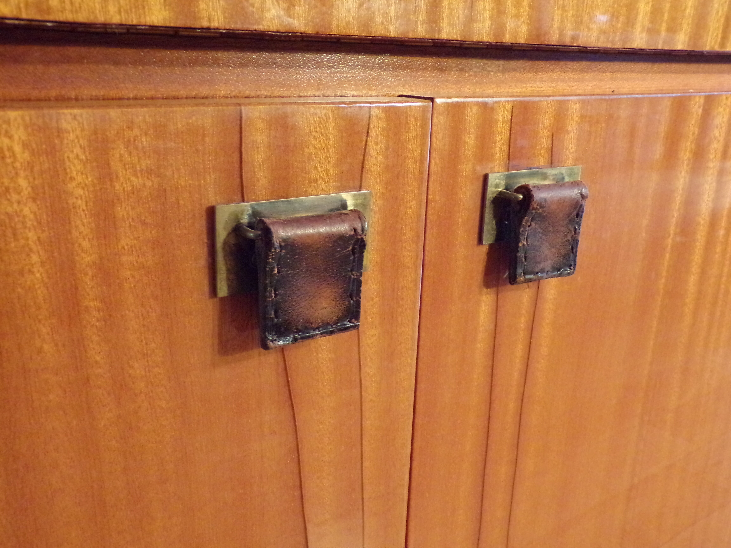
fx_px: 676
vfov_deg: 44.2
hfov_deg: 56.8
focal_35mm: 32
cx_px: 366
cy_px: 274
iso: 800
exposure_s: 1/14
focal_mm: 5.8
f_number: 3.2
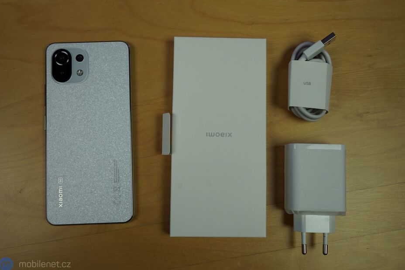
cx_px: 202
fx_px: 338
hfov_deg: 61.9
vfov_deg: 43.6
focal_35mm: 30
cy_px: 138
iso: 500
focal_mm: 29
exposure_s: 1/125
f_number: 7.1
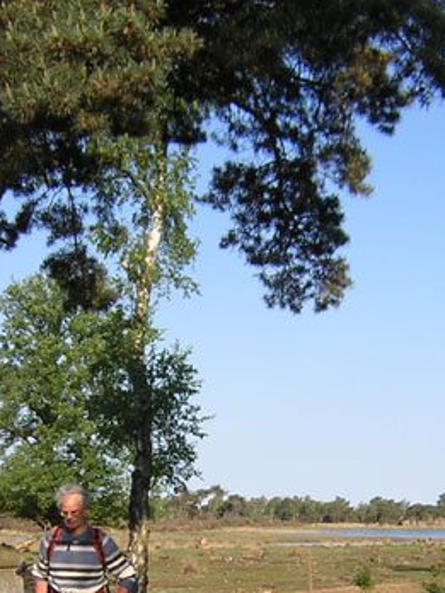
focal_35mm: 62
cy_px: 412
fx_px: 1063
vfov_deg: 30.9
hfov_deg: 23.5
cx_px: 123
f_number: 5.2
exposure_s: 1/234
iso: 100
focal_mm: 4.7
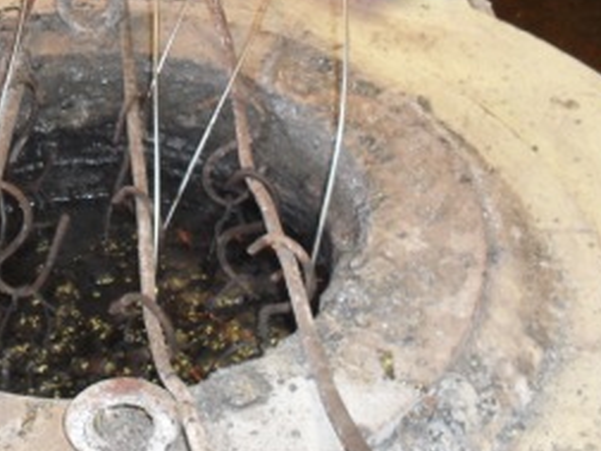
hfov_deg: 30.6
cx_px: 91
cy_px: 129
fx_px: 1059
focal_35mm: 61
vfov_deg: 23.8
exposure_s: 1/45
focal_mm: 6.3
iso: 200
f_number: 3.2
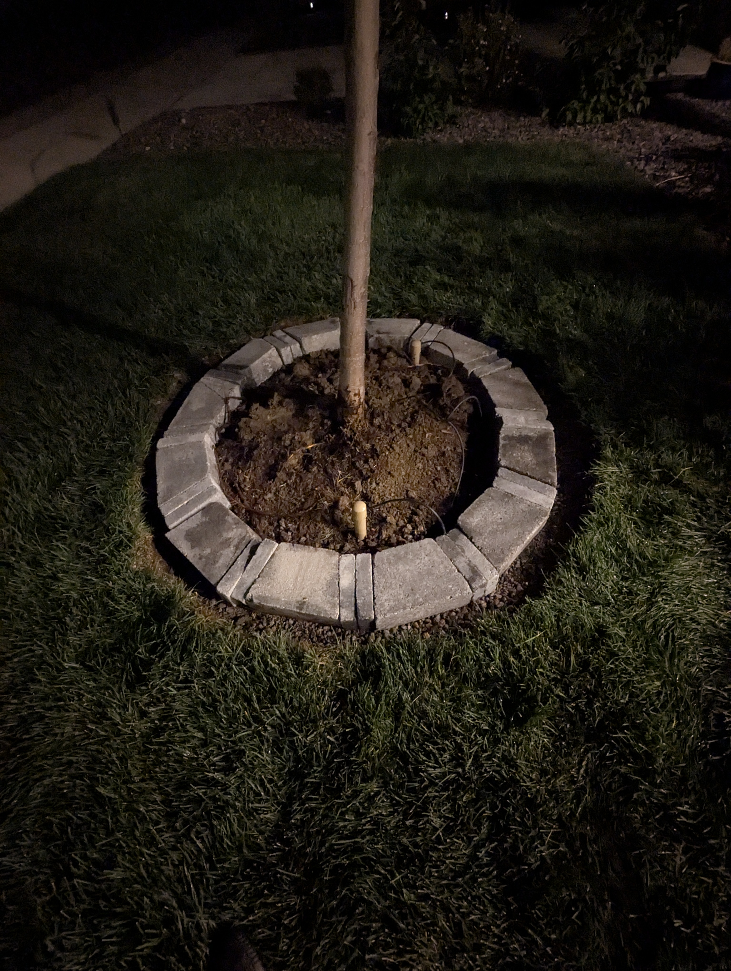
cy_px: 486
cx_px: 366
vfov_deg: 94.4
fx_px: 449
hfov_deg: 78.2
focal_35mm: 16
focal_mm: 2.35
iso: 5178
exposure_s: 1/14.9
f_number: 2.2
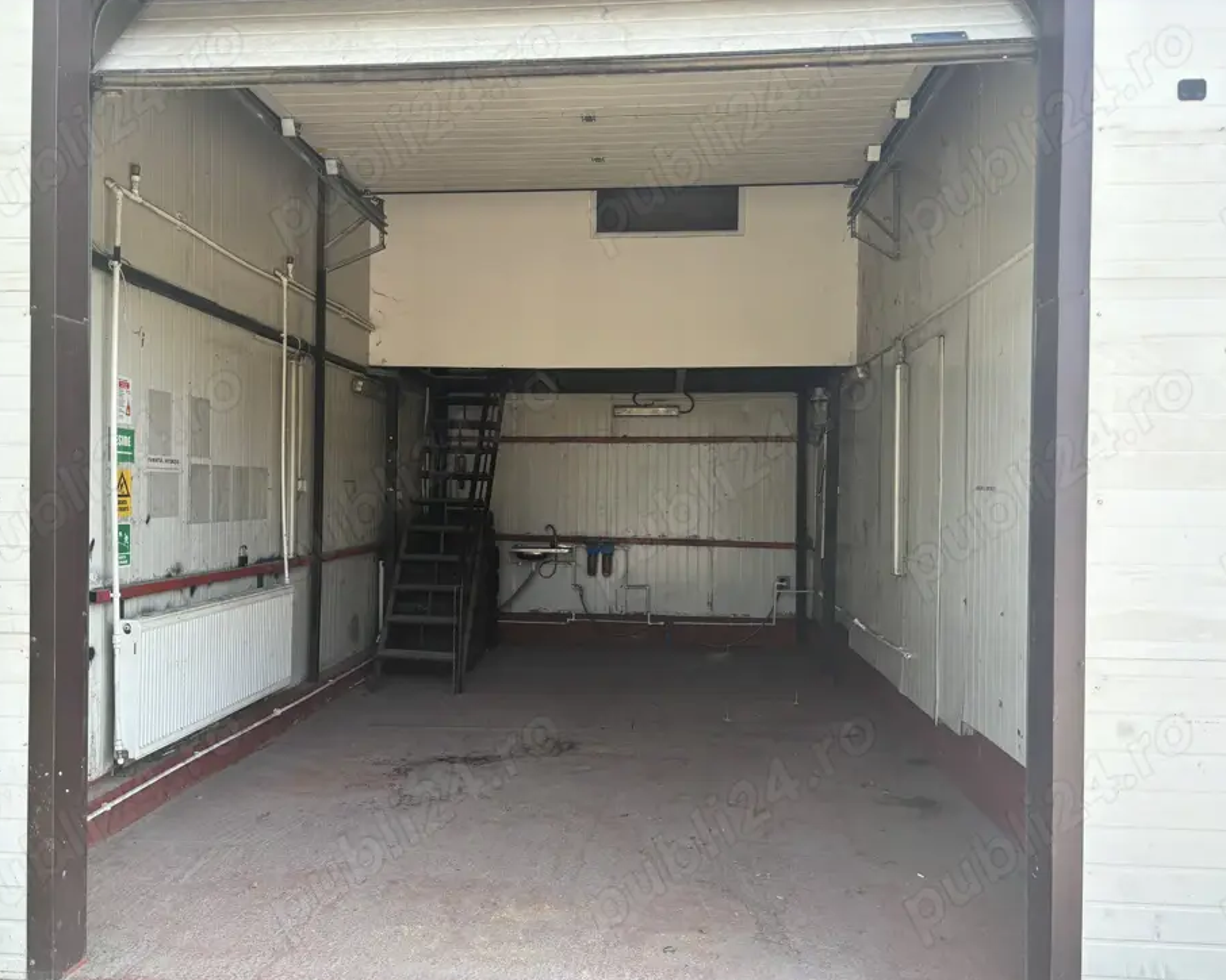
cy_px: 501
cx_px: 571
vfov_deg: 51.5
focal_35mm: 28
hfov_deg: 62.1
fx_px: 1016
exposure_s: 1/238
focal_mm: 5.96
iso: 40
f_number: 1.6
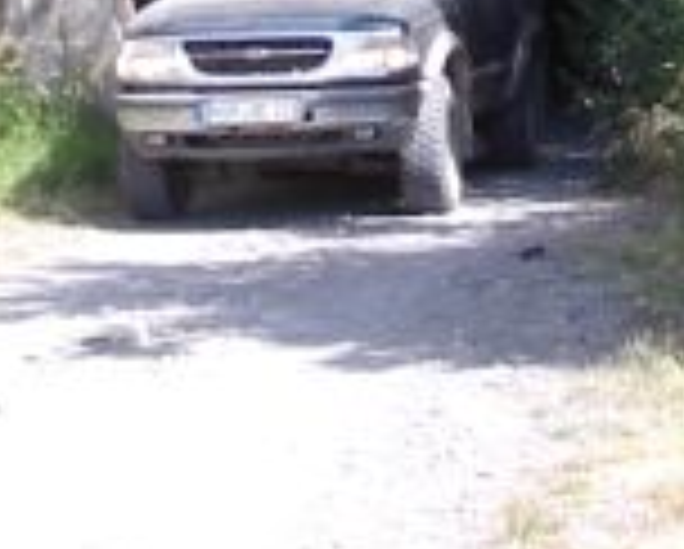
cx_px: 675
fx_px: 2959
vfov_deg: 10.3
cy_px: -216
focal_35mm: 146
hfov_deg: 13.0
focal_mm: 5.8
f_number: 4.8
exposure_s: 1/125
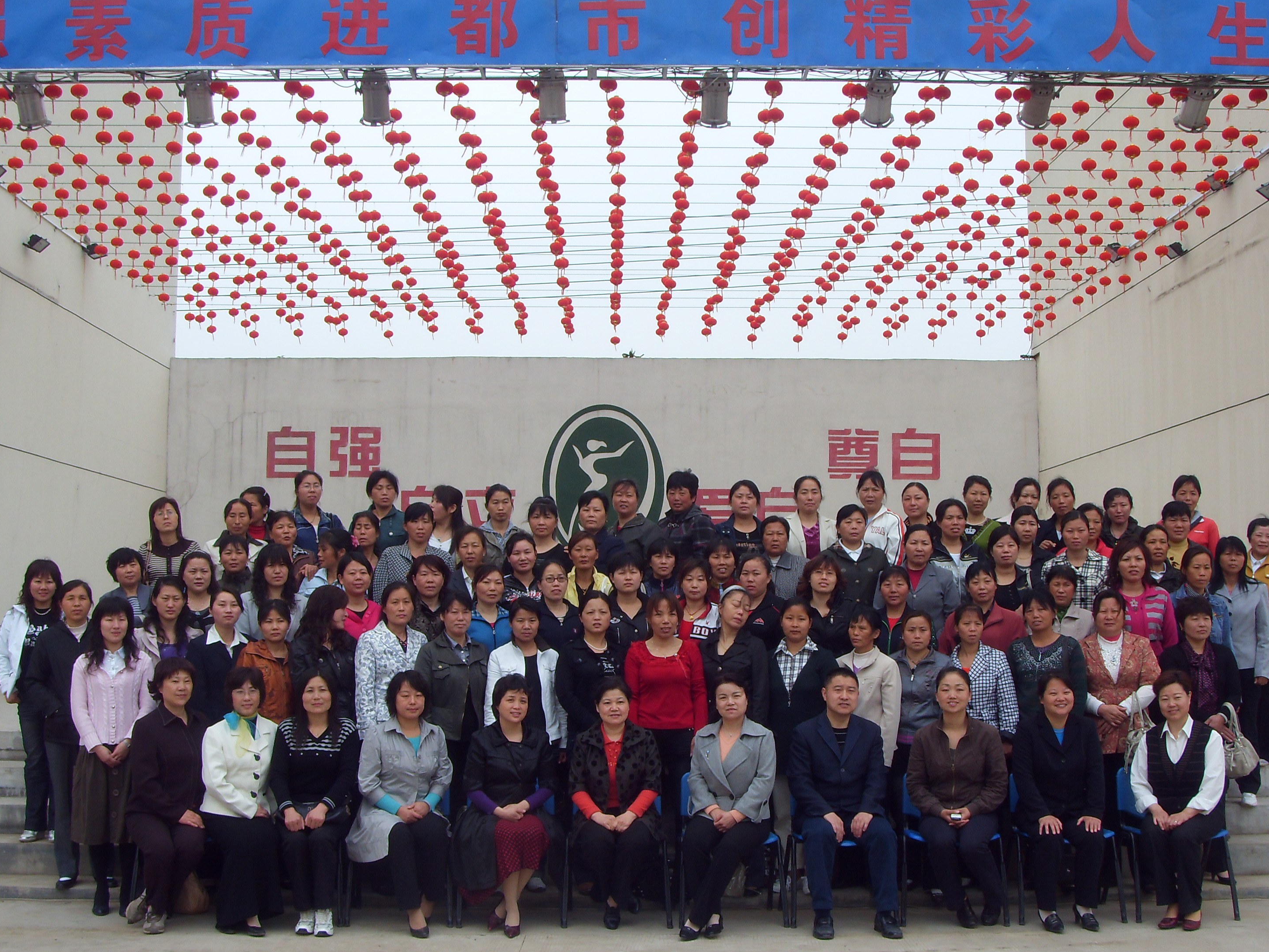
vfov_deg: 32.9
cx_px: 619
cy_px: 508
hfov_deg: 42.9
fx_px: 1613
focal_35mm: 44
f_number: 6.2
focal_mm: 6.6
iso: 80
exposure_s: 1/125
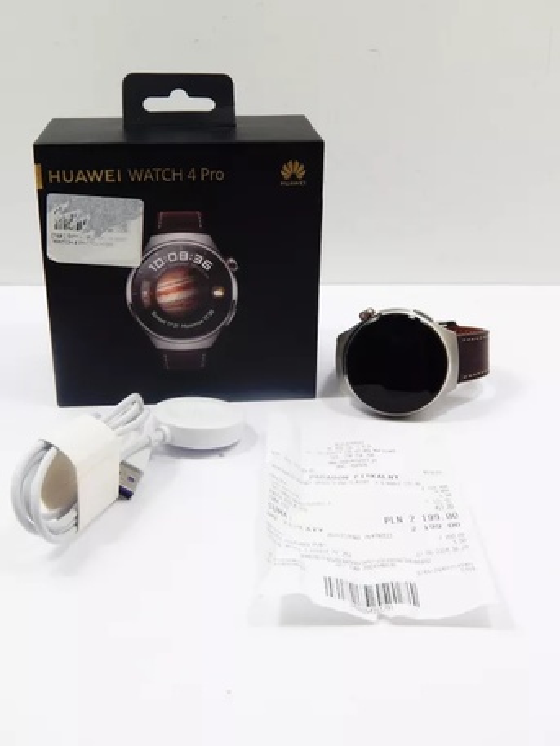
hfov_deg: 33.6
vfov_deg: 43.8
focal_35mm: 43
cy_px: 373
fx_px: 927
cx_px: 280
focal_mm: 7.7
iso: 125
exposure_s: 1/100
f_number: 3.6
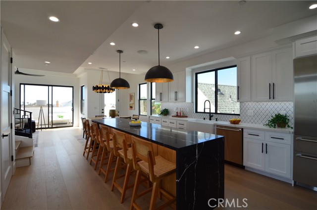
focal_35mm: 16
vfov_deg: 71.8
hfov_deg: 95.1
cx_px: 158
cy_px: 105
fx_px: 145
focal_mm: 11
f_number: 11
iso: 320
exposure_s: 1/50
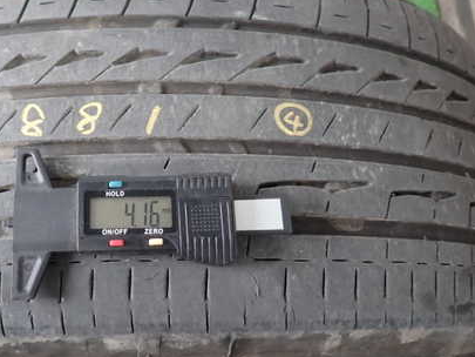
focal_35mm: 37
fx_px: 508
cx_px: 140
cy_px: 166
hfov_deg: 48.8
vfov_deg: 38.7
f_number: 2
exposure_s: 1/40
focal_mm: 4.5
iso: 200
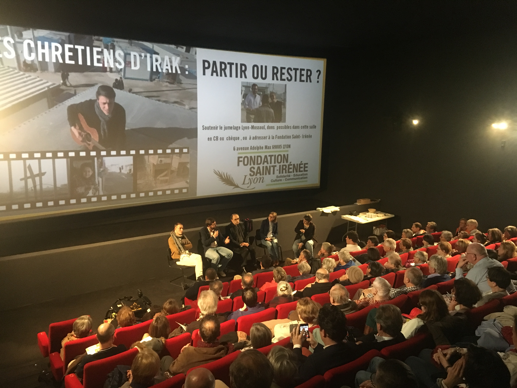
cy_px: 194
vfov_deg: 48.2
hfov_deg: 61.7
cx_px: 258
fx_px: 433
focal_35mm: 29
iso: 250
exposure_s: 1/17
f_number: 2.2
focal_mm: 4.15
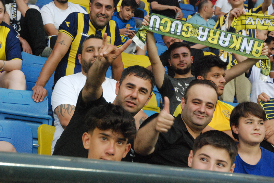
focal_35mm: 120
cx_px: 137
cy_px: 92
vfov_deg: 11.4
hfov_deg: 17.0
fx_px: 914
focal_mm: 80
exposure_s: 1/60
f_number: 13
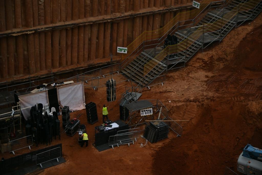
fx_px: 451
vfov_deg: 21.9
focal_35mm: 62
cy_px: 88
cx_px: 131
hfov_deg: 32.4
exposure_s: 1/4000
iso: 250
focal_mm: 62
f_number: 4
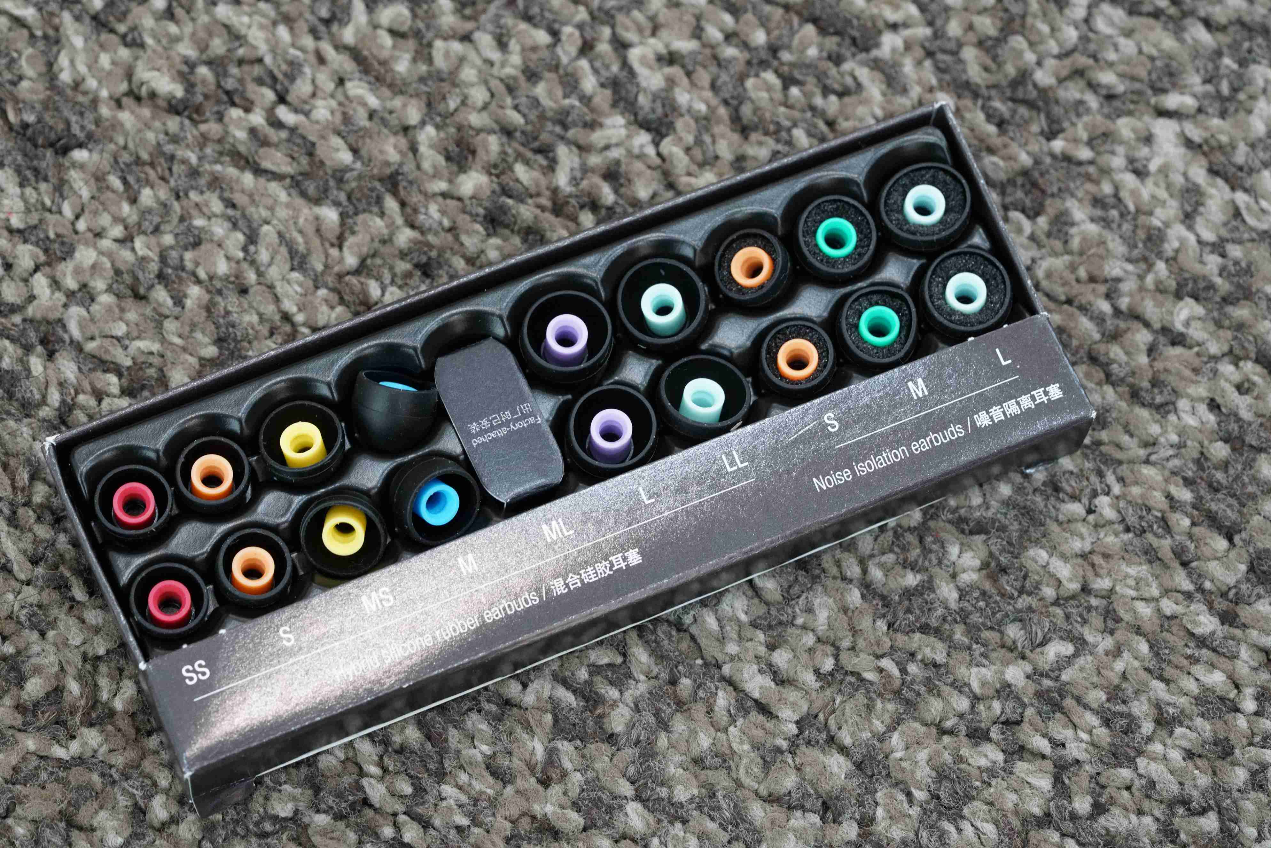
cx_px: 636
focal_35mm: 90
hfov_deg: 22.6
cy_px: 424
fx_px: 3178
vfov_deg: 15.2
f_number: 9
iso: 6400
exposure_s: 1/60
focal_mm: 90
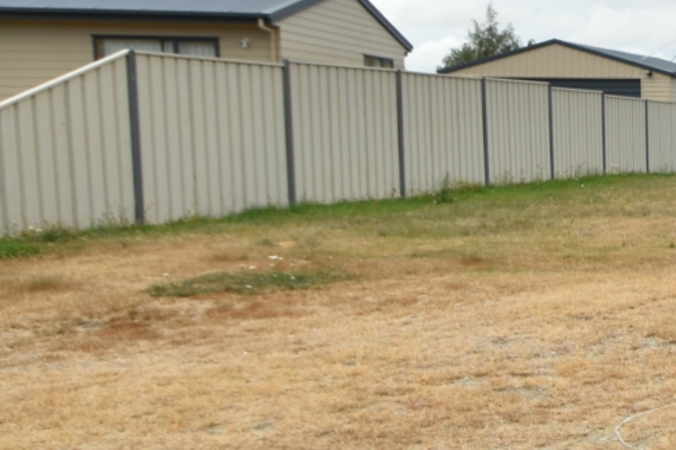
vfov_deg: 22.9
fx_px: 1107
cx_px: 996
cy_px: 281
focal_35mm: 59
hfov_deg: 25.9
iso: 200
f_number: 10
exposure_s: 1/400
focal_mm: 10
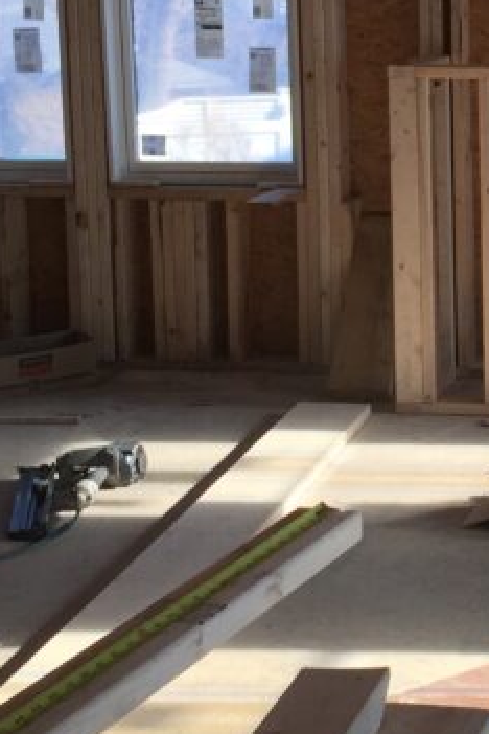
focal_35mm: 88
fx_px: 1793
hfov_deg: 14.7
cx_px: 681
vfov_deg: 22.8
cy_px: 161
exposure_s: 1/366
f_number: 2.2
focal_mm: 4.15
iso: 32
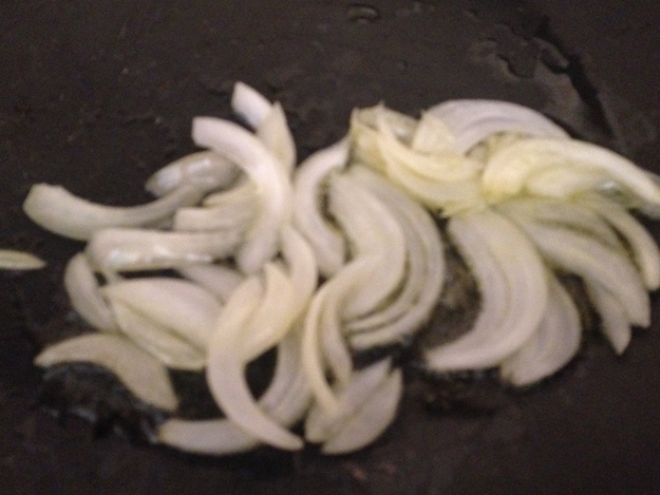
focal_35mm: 38
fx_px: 724
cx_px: 312
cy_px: 241
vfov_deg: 37.7
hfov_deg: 49.0
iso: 500
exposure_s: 1/15
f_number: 2.4
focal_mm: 4.12
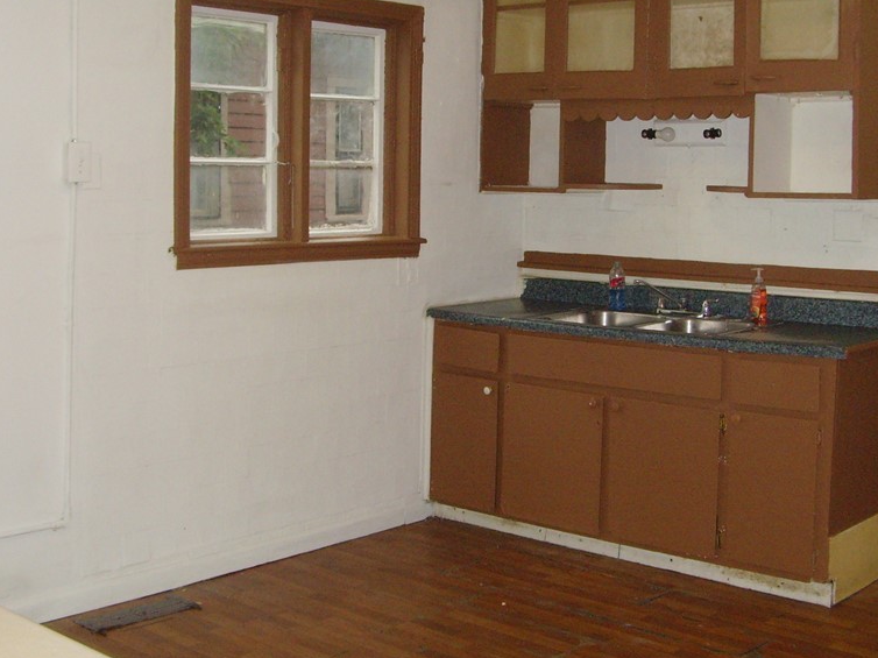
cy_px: 307
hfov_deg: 36.2
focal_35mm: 53
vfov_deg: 27.5
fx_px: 1344
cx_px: 459
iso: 200
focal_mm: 6.6
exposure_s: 1/45
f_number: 3.5
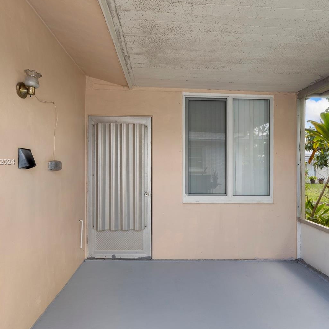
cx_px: 170
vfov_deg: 74.8
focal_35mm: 20
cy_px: 162
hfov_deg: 74.8
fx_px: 215
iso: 100
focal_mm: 10
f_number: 8
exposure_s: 1/60
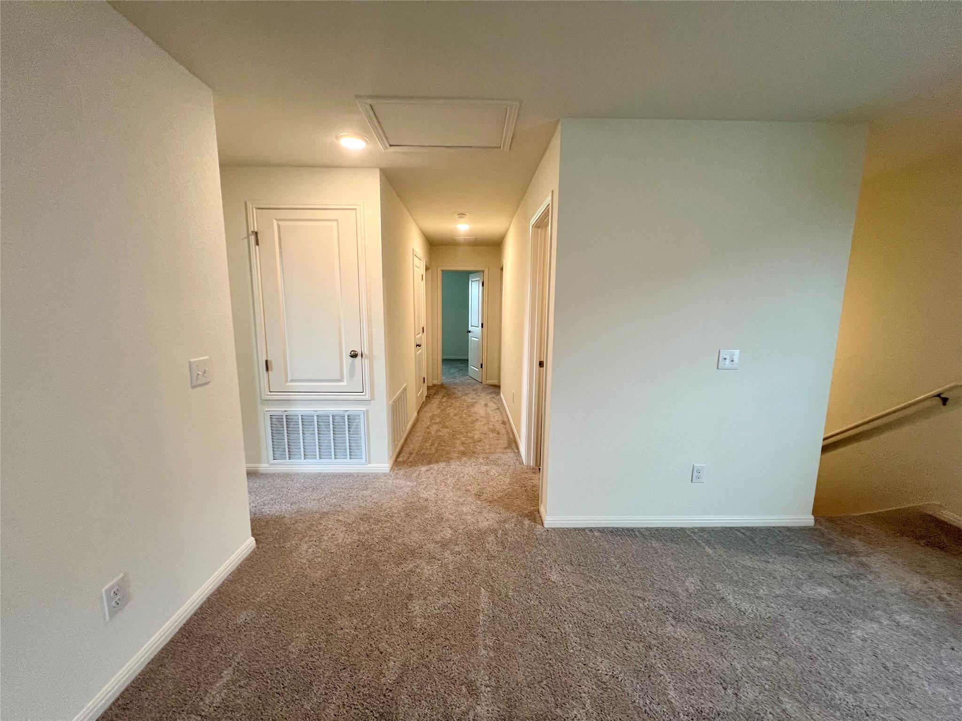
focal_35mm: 13
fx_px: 361
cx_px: 481
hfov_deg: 106.2
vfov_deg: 89.9
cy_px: 360
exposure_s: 1/120
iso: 200
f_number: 1.8
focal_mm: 1.57
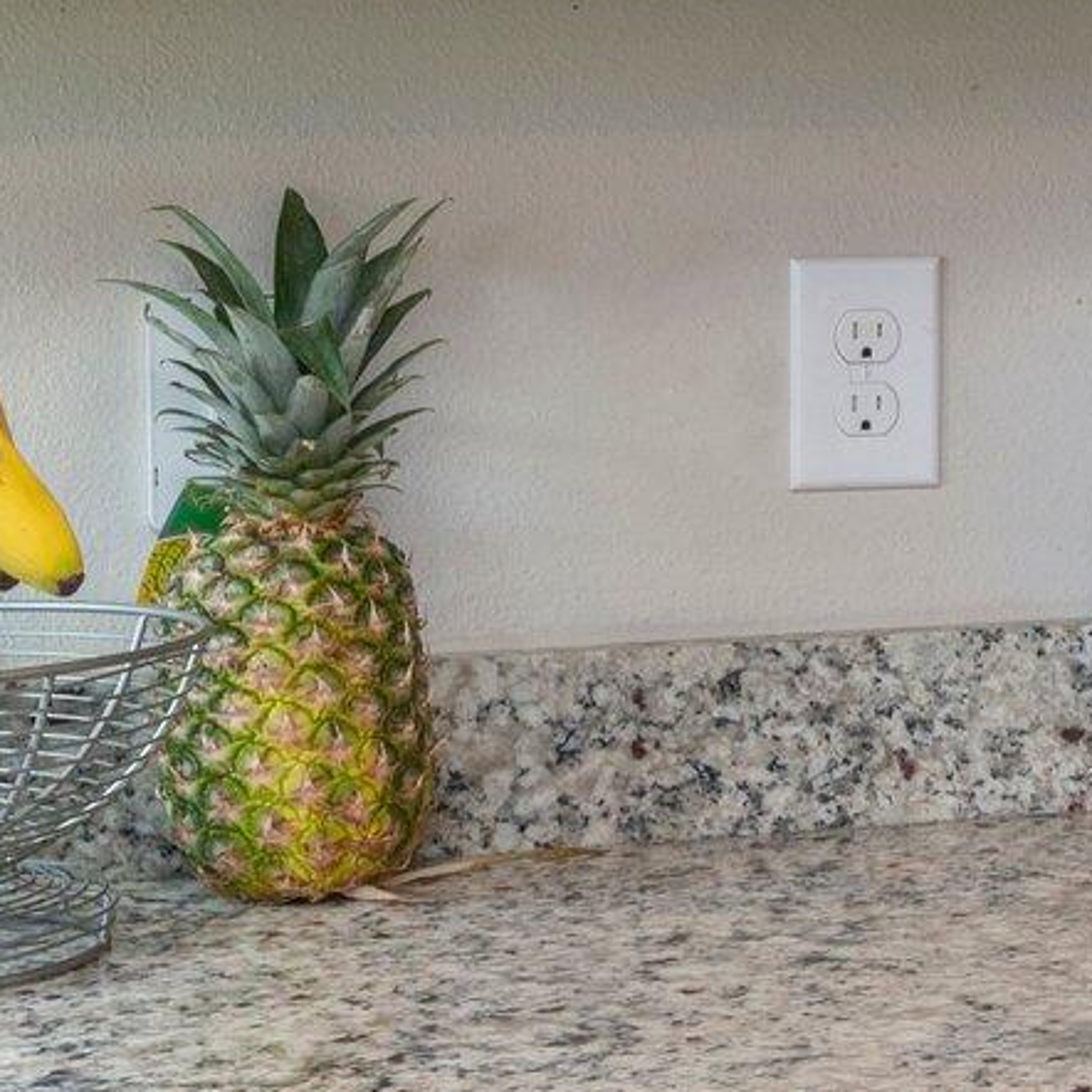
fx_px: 4211
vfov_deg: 14.6
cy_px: 40
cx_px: 2053
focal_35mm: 118
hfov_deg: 13.1
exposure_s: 1/30
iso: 400
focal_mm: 30
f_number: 9
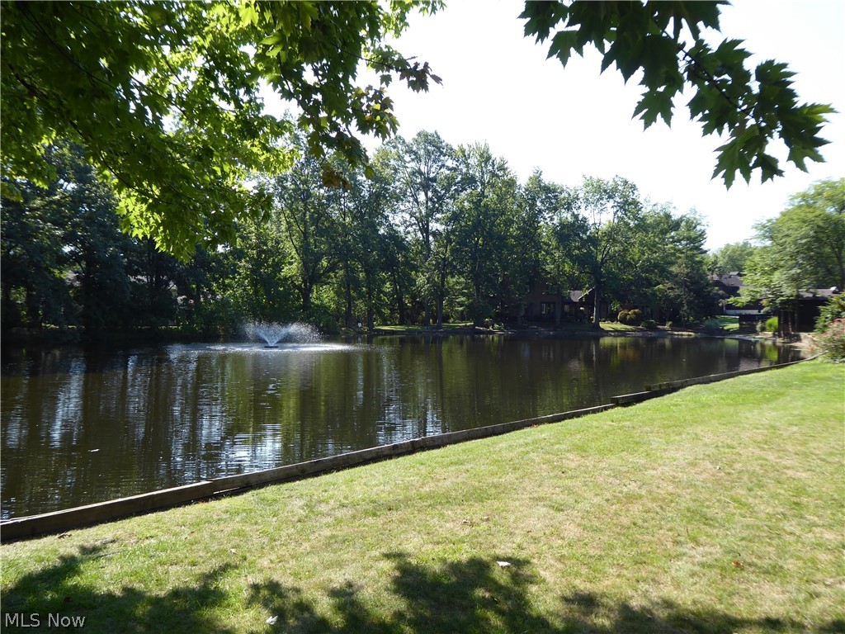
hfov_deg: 61.7
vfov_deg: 48.2
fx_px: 708
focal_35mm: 29
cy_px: 317
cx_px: 422
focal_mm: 5
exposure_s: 1/250
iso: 80
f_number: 3.5
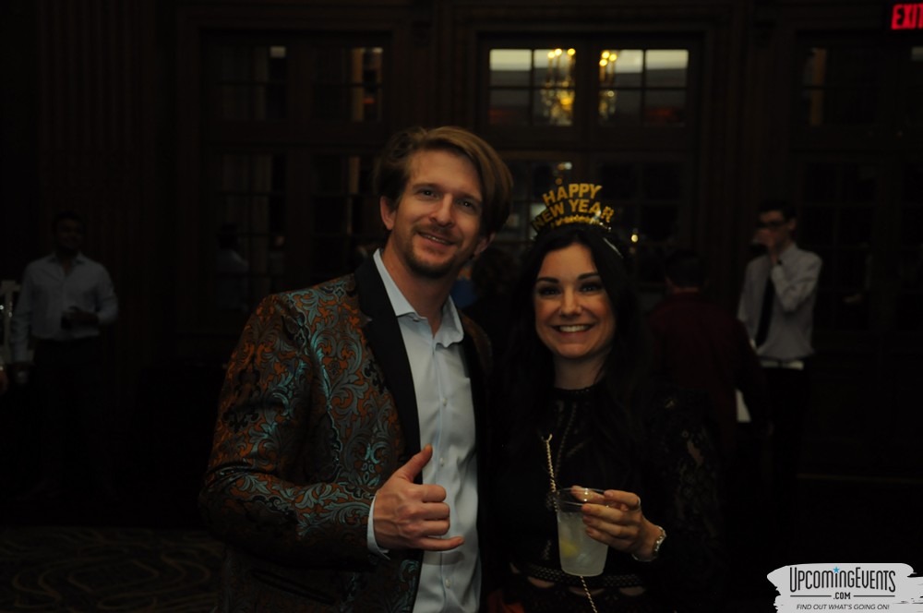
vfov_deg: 26.4
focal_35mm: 51
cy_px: 306
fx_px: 1306
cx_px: 462
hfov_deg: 38.9
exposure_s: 1/60
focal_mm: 34
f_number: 5.6
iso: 800
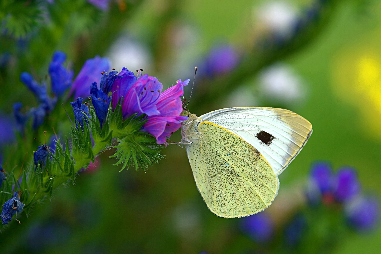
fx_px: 1667
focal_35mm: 158
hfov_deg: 13.0
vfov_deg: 8.7
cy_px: 127
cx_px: 190
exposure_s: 1/200
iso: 250
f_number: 7.1
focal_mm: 105
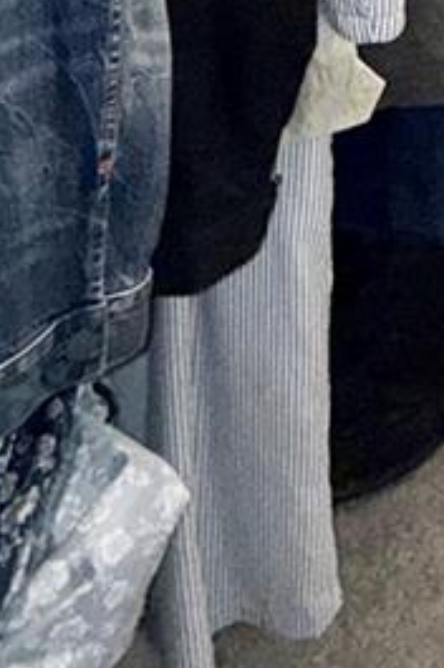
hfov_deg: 16.7
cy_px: -562
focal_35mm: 66
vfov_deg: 20.5
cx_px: 825
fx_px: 1224
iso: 100
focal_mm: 2.22
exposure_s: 1/76
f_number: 2.2
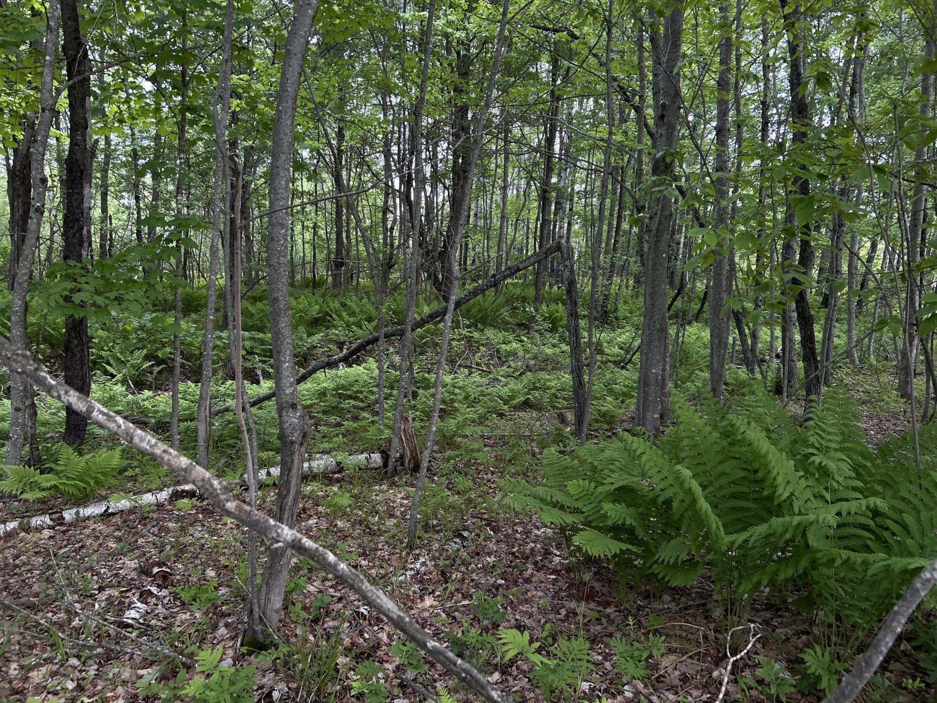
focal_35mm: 26
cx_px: 468
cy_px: 352
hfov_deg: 67.3
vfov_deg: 53.1
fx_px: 704
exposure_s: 1/108
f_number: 1.5
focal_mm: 5.7
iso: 125
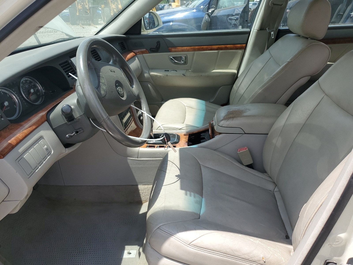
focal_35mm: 26
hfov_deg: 67.3
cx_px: 176
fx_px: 265
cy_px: 132
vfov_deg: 53.1
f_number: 1.5
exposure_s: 1/1429
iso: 50
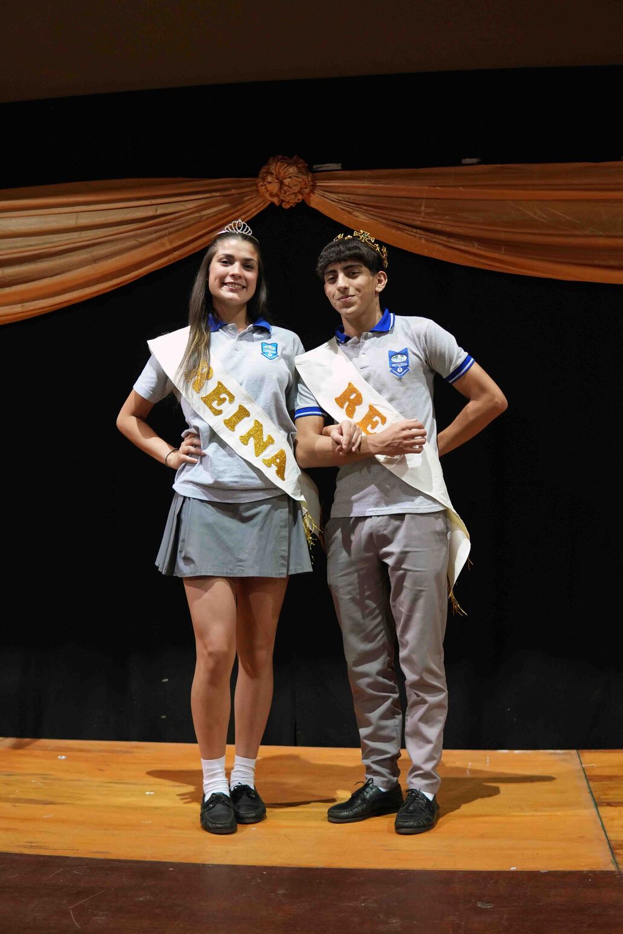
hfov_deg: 29.9
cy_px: 467
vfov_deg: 43.6
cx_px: 312
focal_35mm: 45
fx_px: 1168
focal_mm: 30
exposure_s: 1/160
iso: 1600
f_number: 2.2
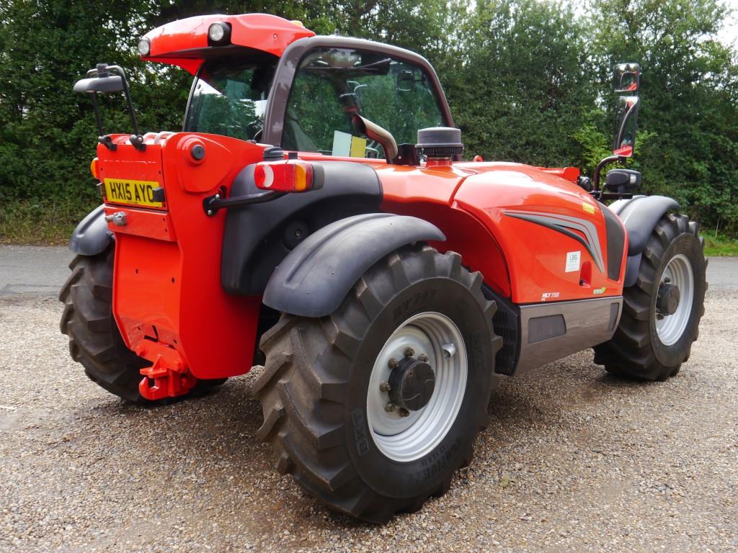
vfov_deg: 41.8
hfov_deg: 54.0
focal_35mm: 34
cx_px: 369
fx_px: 725
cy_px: 276
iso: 160
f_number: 5
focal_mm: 17
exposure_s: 1/160
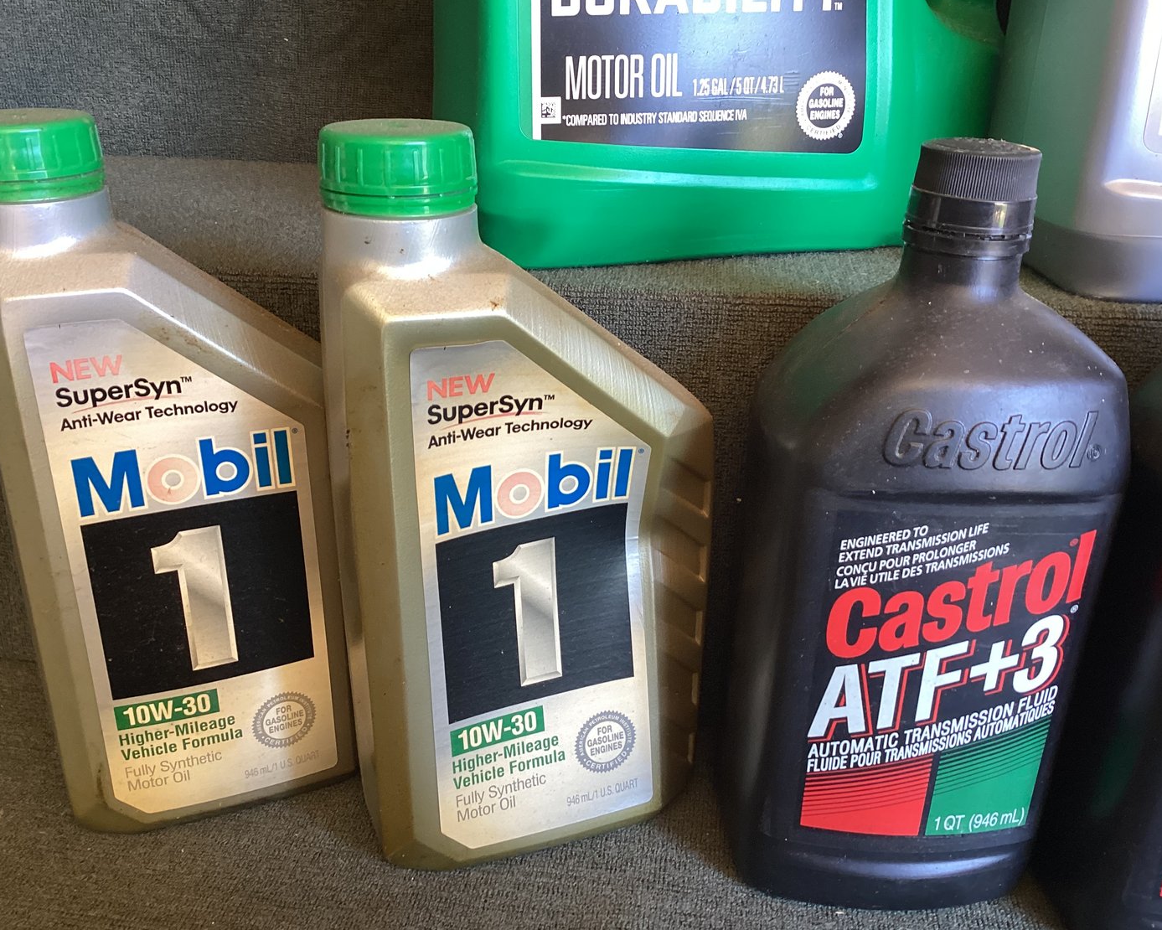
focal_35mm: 33
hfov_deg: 54.1
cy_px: 468
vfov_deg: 44.6
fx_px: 1135
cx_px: 533
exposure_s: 1/50
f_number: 2.4
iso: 125
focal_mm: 3.3
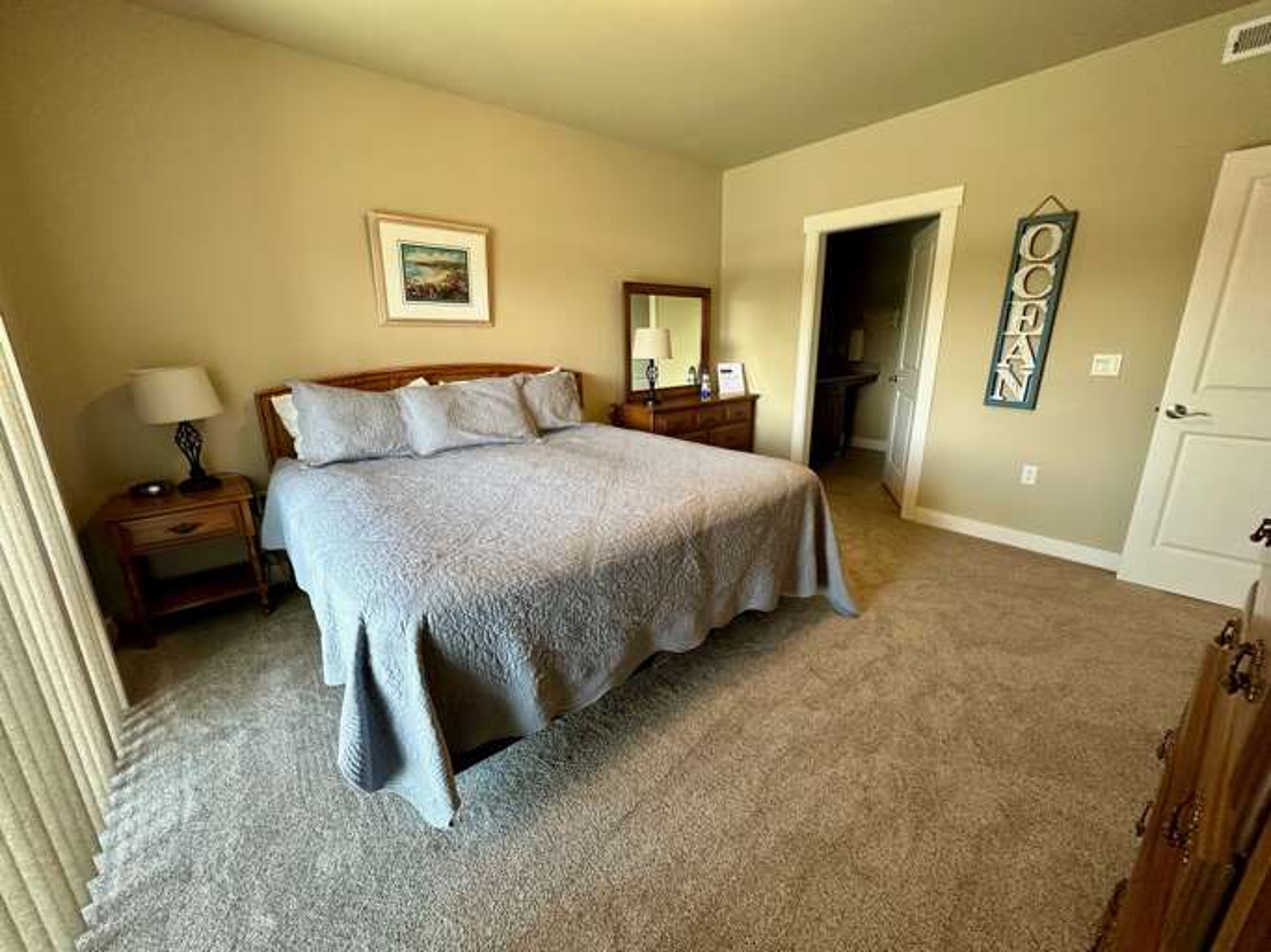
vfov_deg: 85.7
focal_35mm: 14
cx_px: 636
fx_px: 514
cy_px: 476
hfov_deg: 102.1
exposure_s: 1/120
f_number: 2.2
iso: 250
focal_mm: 2.22
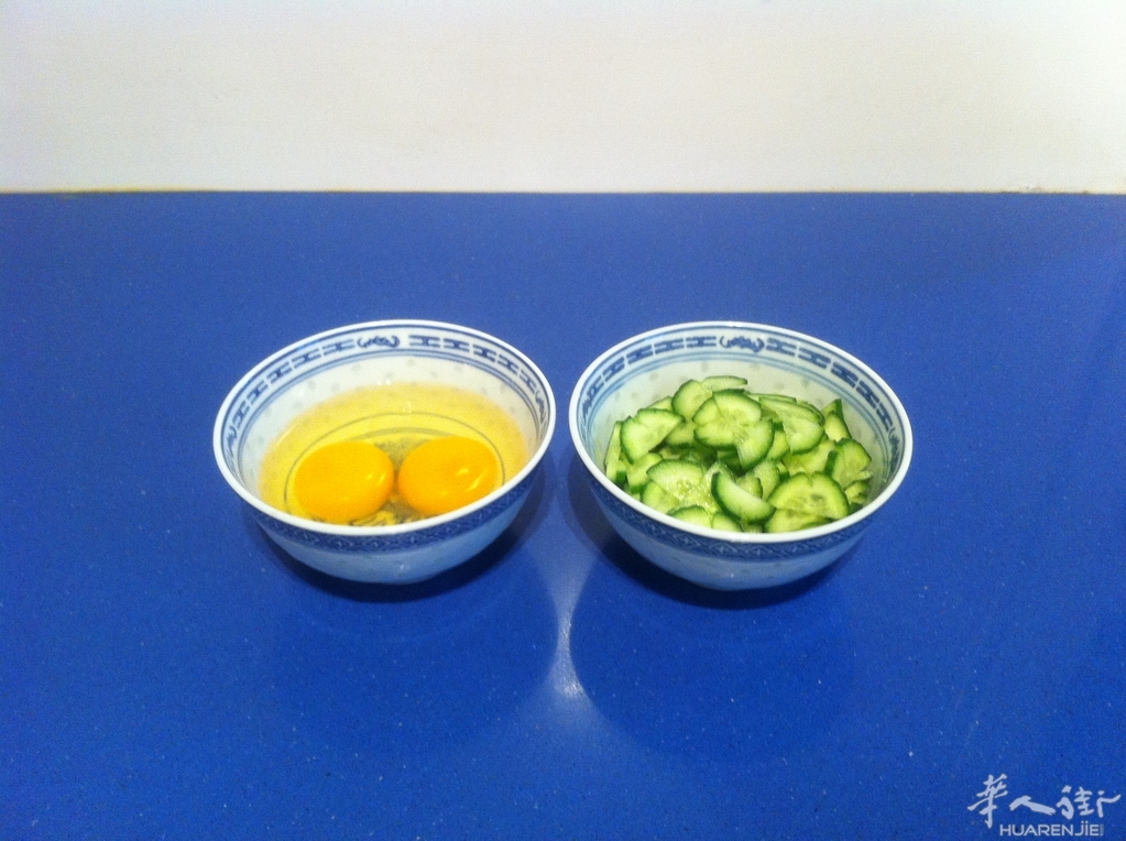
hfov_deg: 52.7
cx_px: 563
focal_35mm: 35
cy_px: 420
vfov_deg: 40.6
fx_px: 1137
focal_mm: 3.85
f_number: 2.8
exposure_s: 1/15
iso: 200
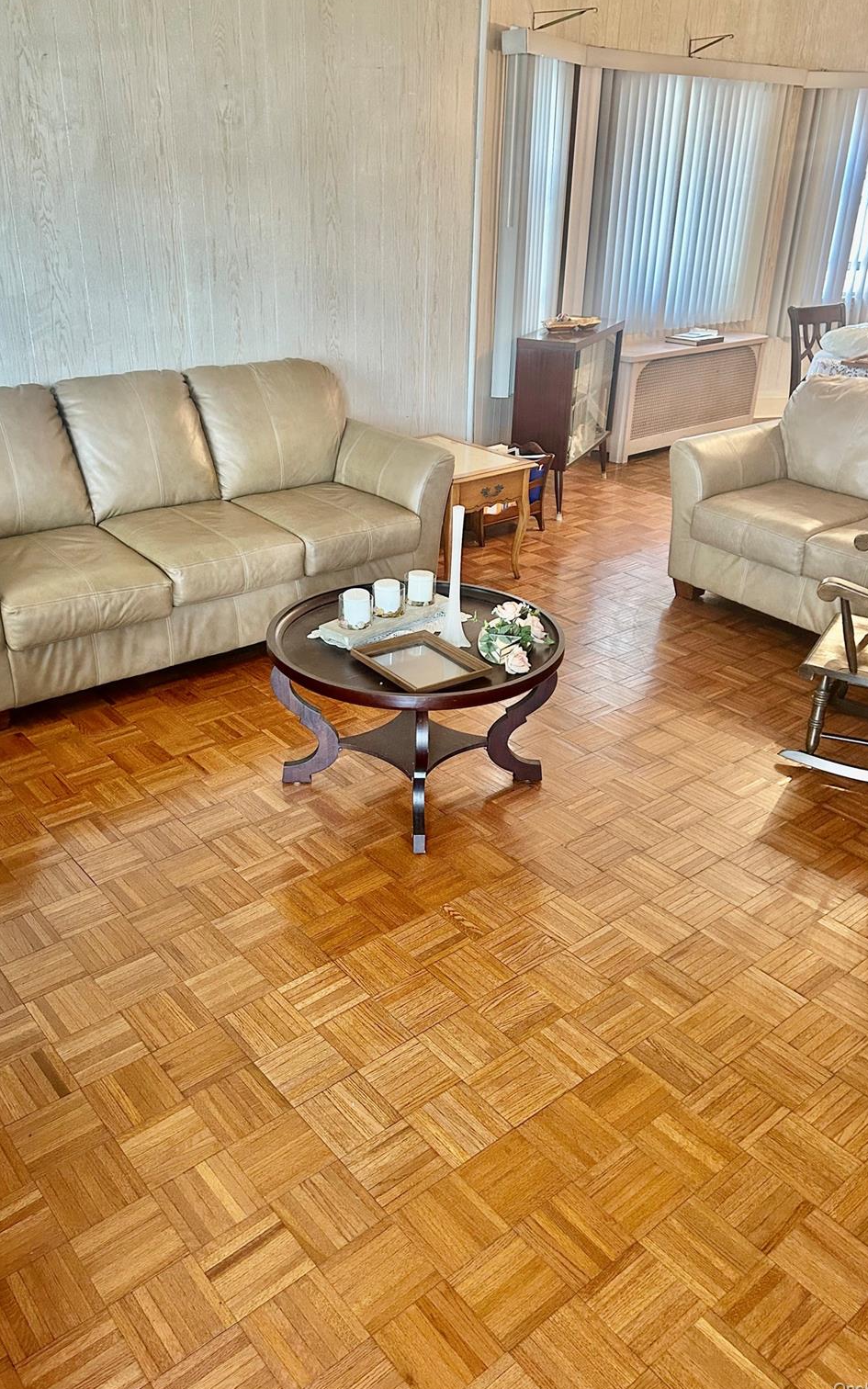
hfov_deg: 44.5
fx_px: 1060
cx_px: 410
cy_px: 695
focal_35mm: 28
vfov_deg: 66.5
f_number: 1.5
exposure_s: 1/60
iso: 250
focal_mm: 5.7
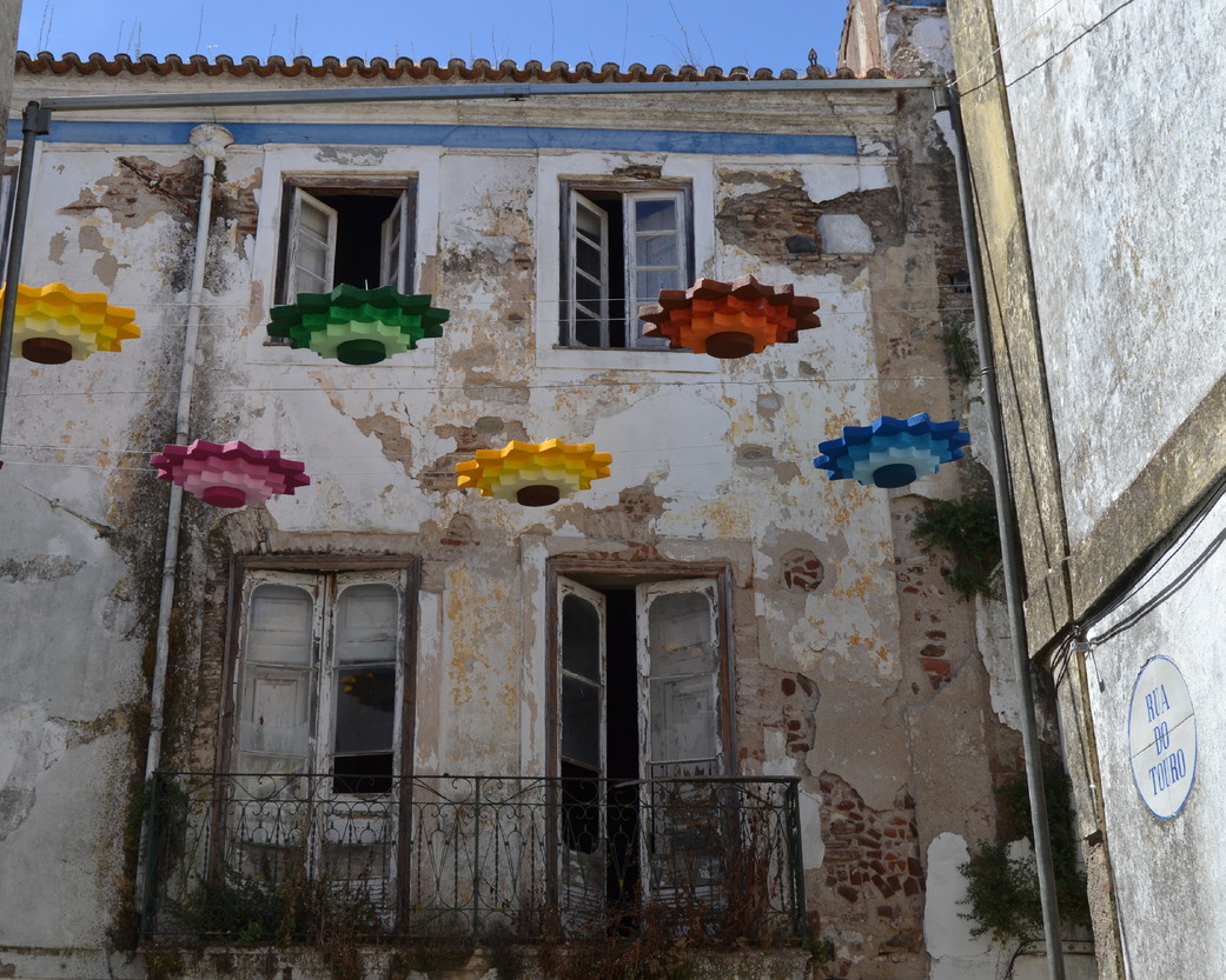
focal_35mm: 45
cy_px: 501
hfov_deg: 41.0
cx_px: 509
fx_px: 1633
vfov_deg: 33.4
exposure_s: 1/200
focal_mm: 26
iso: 100
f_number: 7.1
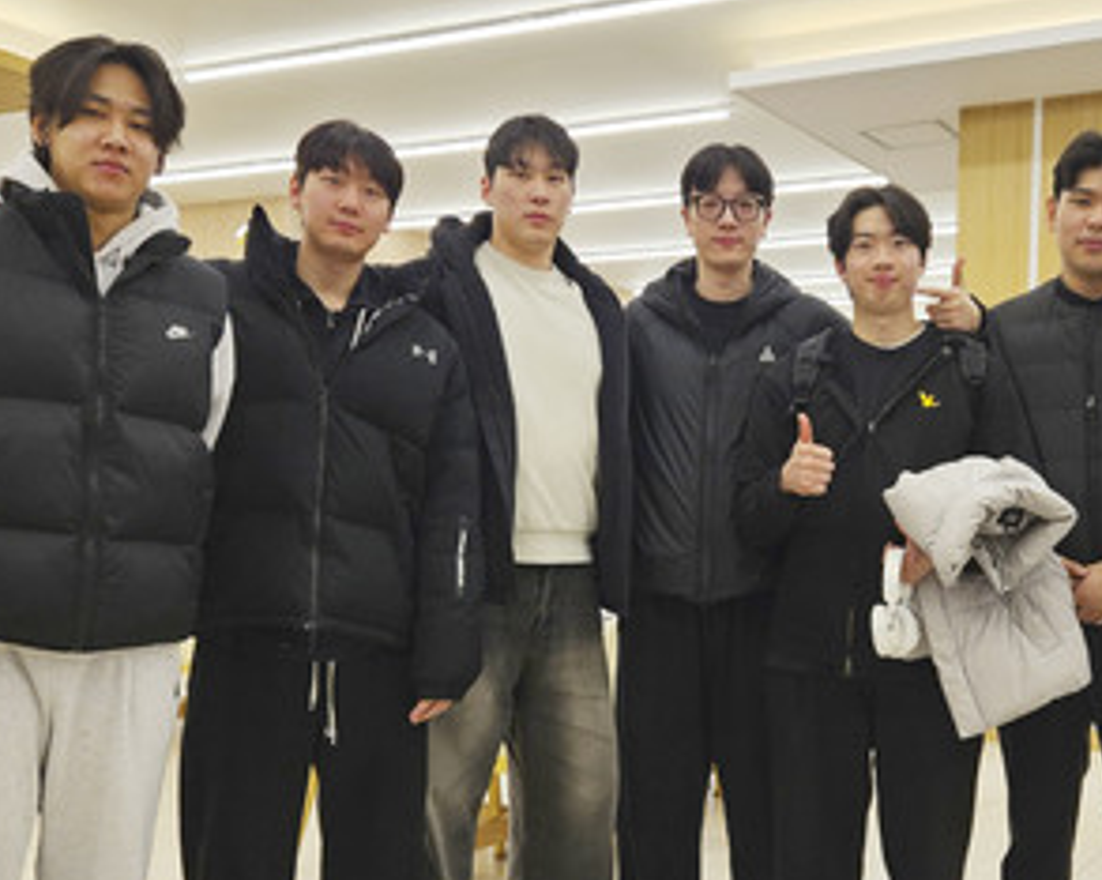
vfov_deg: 32.5
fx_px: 1499
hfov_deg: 39.8
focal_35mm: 46
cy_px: 579
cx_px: 745
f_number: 1.8
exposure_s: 1/180
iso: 64
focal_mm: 5.4
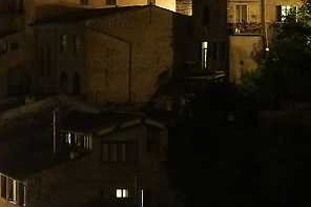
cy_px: -24
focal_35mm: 215
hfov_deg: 9.1
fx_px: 1856
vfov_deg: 6.4
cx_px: -286
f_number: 11
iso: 320
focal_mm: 35
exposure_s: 25
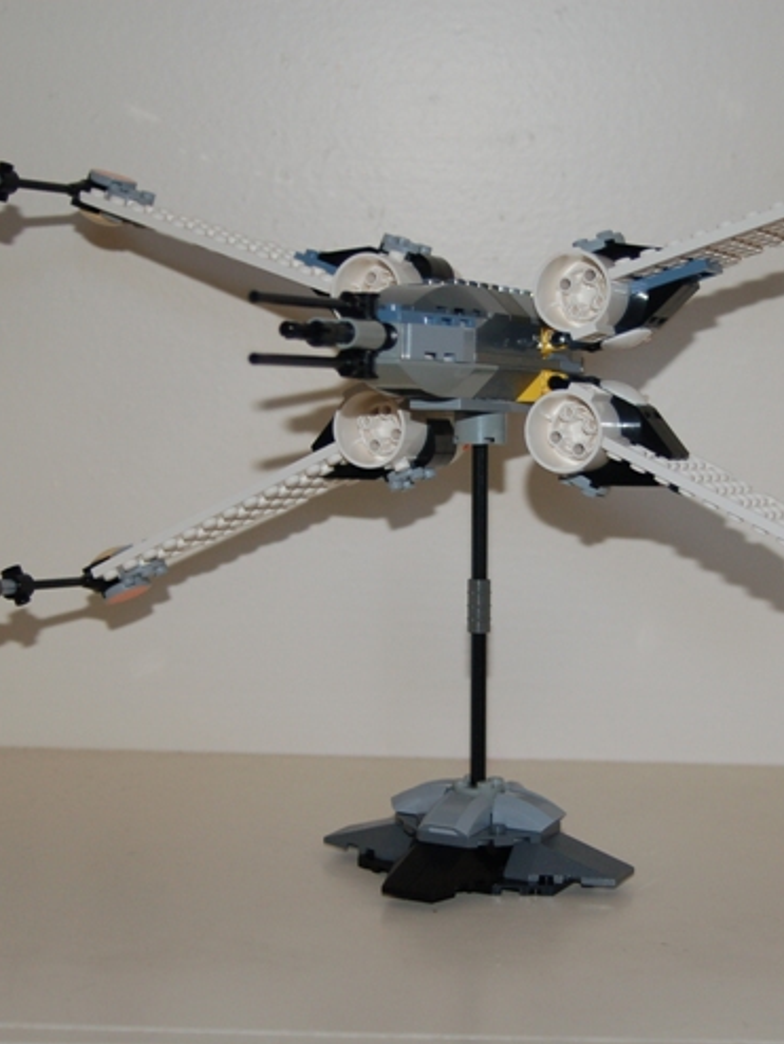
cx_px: 518
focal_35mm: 77
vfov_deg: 25.4
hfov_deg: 19.2
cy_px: 526
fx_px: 2315
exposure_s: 1/60
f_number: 4
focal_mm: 35
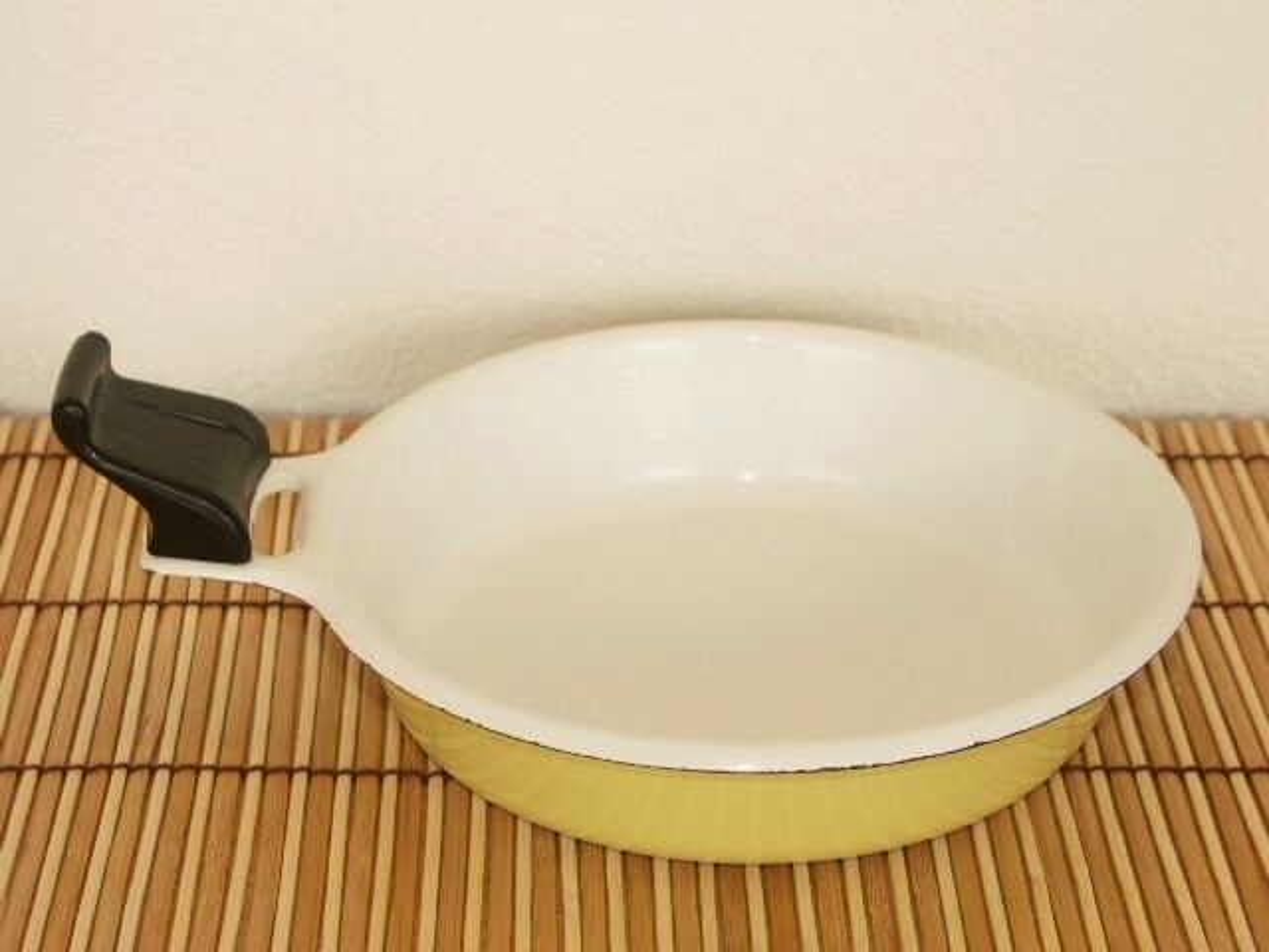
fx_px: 2969
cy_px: 476
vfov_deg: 18.2
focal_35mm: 81
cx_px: 634
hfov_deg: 24.1
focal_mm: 20.21
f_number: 3.5
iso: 100
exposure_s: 1/80
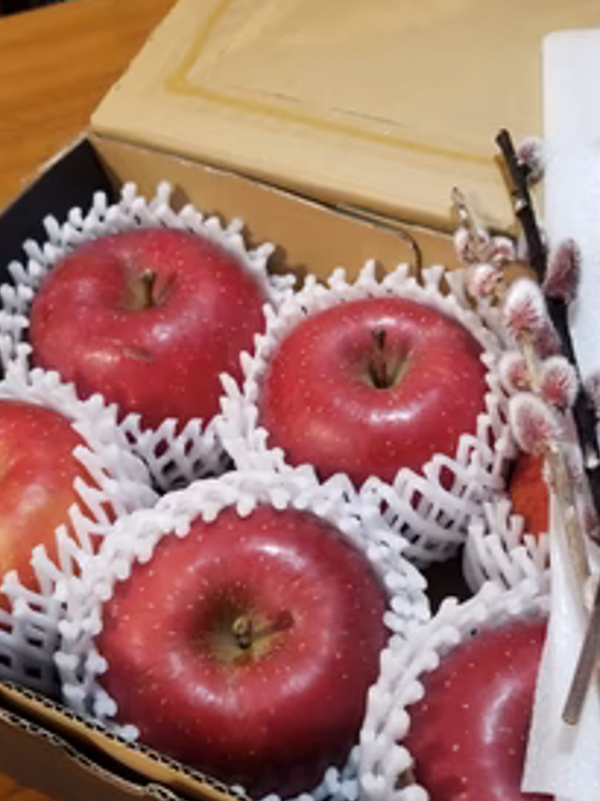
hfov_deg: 37.7
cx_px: 319
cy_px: 482
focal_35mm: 38
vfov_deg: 48.7
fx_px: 880
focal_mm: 4.25
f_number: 1.7
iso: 160
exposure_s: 1/33
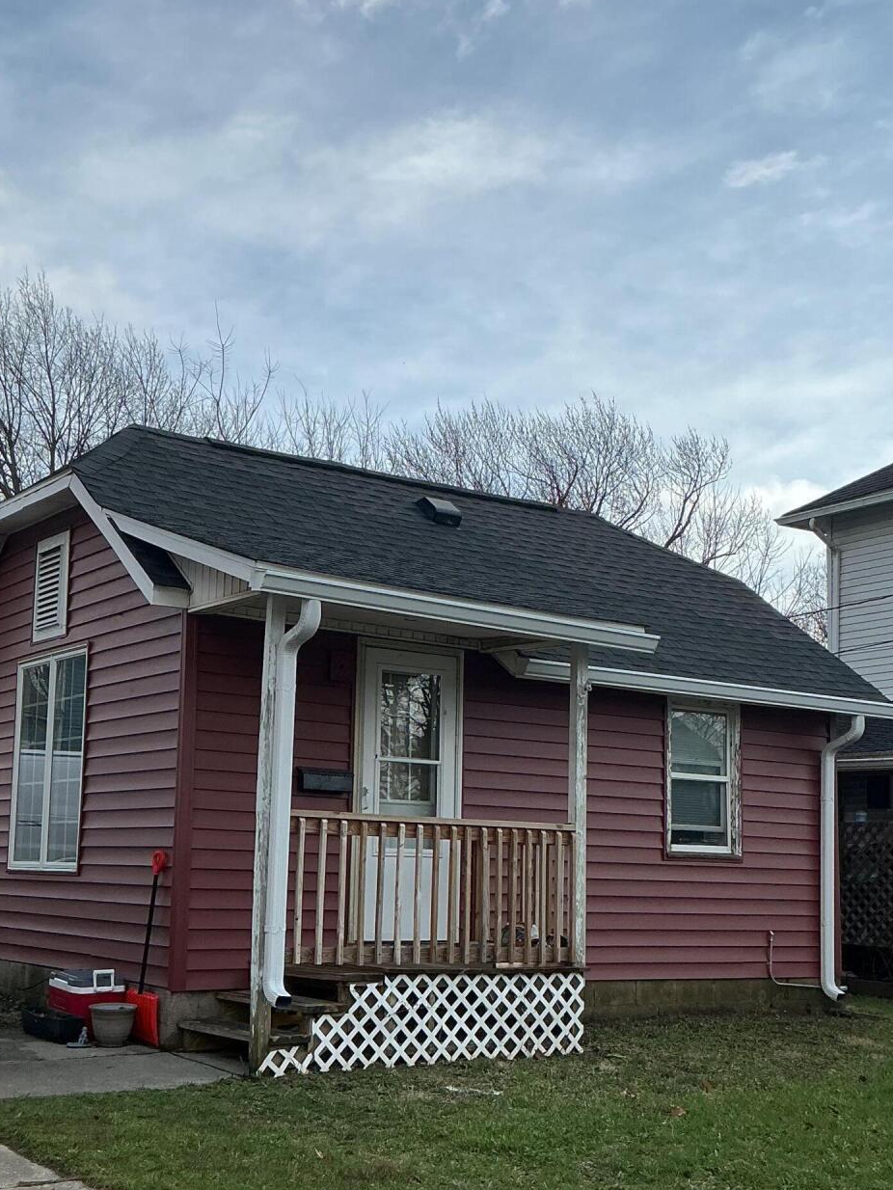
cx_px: 435
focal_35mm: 47
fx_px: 1616
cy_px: 697
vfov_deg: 40.3
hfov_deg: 30.9
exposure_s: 1/3125
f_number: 1.8
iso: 25
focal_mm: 3
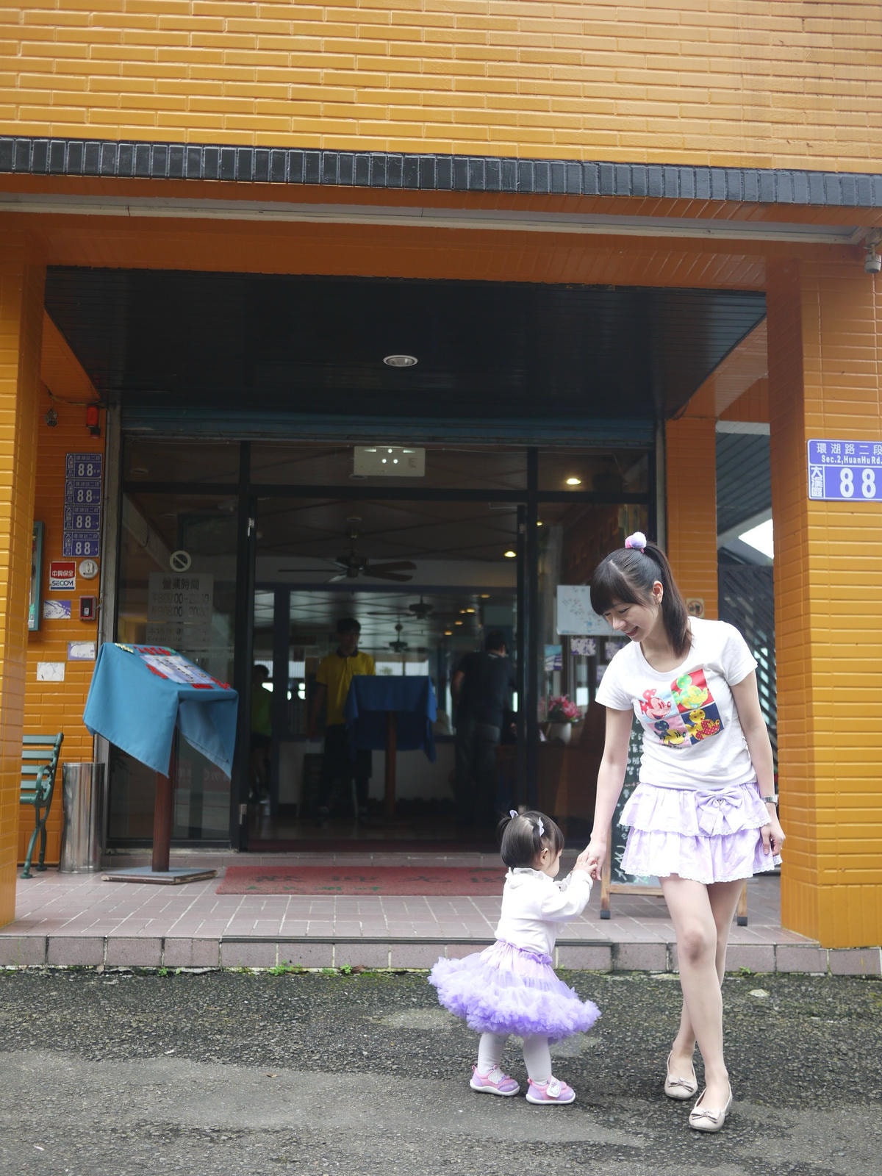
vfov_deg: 46.8
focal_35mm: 40
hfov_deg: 36.0
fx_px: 1359
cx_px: 441
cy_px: 588
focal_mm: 20
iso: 160
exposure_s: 1/400
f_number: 1.7
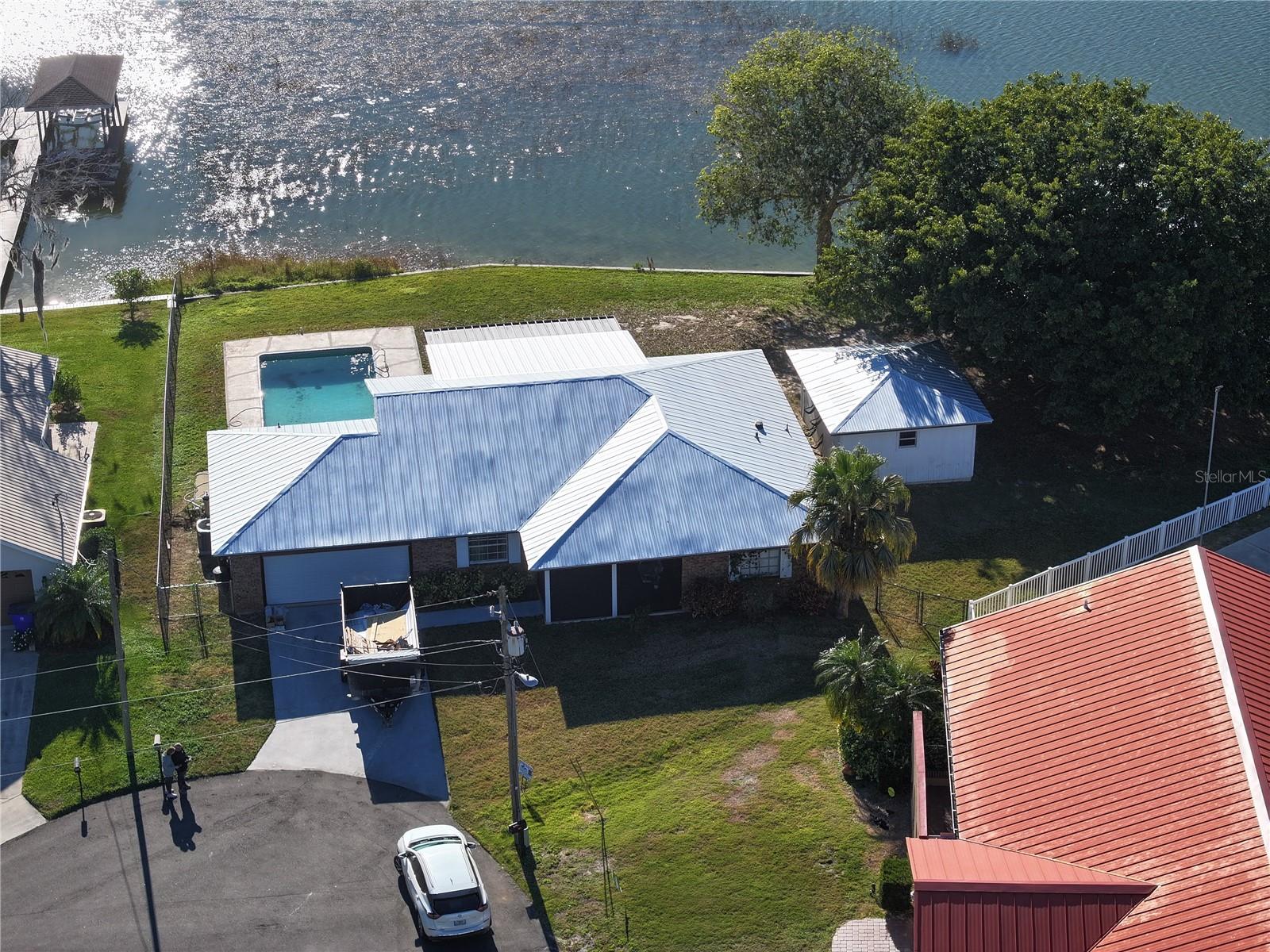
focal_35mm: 70
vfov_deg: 21.0
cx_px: 635
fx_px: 2568
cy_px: 476
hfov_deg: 27.8
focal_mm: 19.35
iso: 100
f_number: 2.8
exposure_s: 1/1000
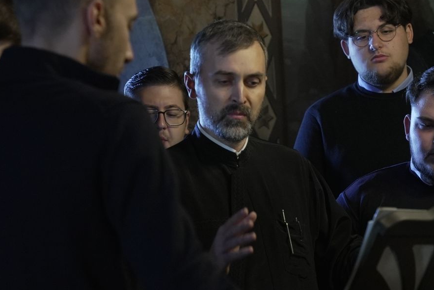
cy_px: 189
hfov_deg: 16.0
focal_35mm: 128
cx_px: 285
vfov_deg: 10.7
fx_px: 1544
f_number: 4
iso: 4000
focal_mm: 70
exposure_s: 1/100
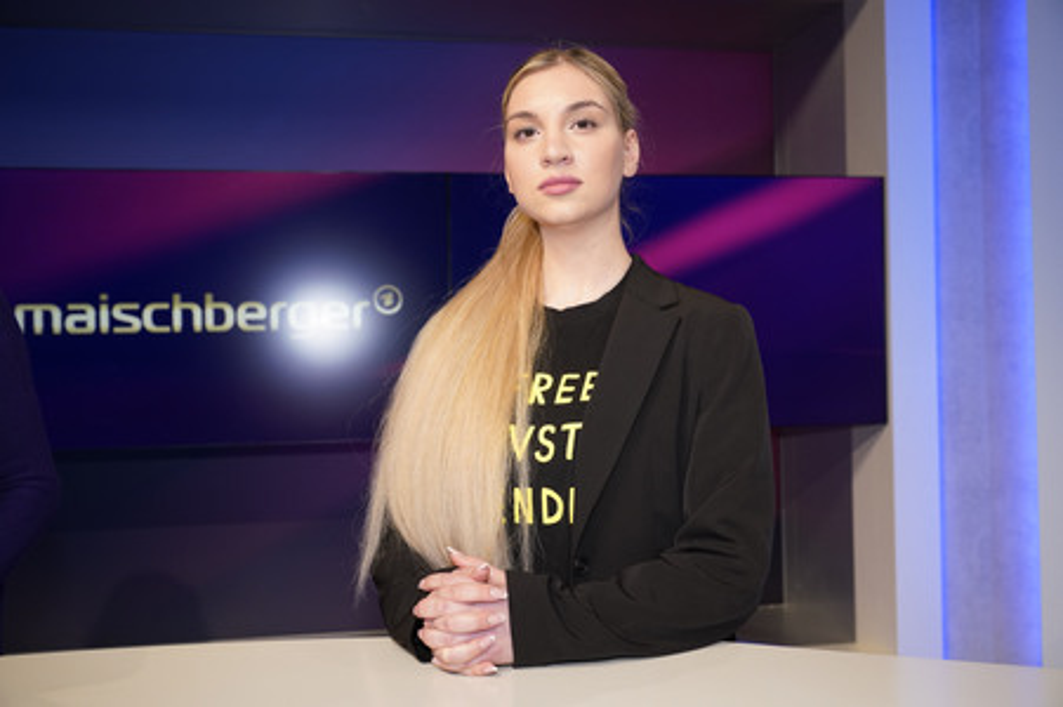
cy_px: 354
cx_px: 532
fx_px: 1092
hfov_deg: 51.9
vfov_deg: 35.9
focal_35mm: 37
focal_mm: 37
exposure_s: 1/160
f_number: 5
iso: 2000
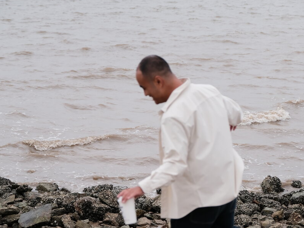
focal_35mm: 112
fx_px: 984
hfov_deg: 17.6
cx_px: 153
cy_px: 169
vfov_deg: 13.2
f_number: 2.8
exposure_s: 1/3000
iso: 400
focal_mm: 51.6
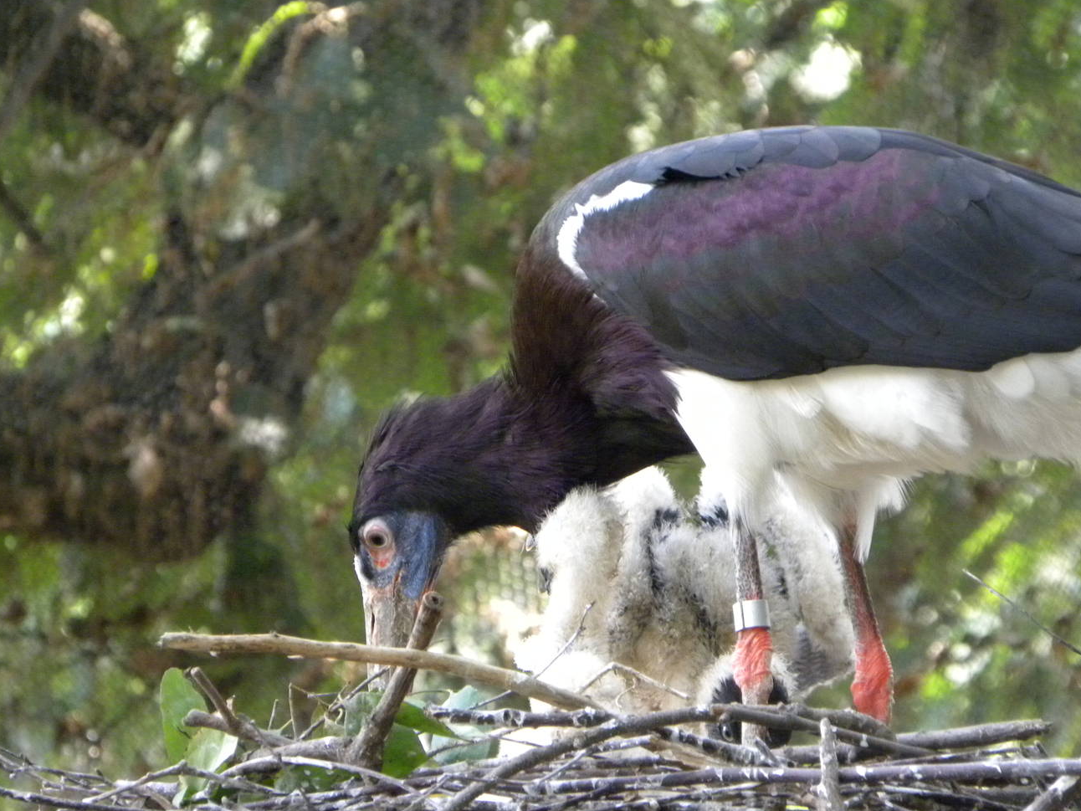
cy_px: 485
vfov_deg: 3.2
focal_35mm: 467
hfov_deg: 4.2
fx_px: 14584
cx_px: 625
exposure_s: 1/78
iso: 400
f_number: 5
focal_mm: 67.2
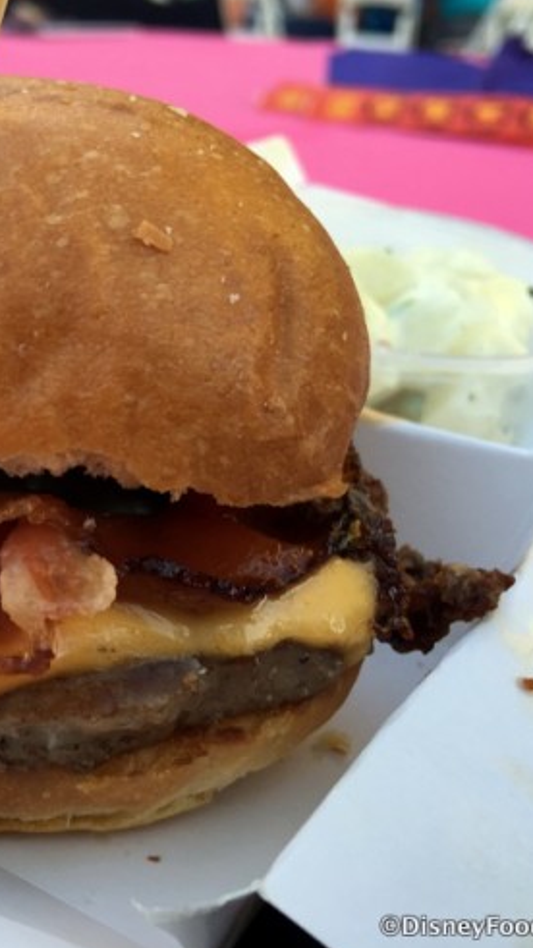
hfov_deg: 25.4
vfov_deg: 45.5
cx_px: 15
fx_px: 1131
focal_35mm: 45
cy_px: 460
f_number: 2.2
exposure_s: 1/60
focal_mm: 4.15
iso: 25
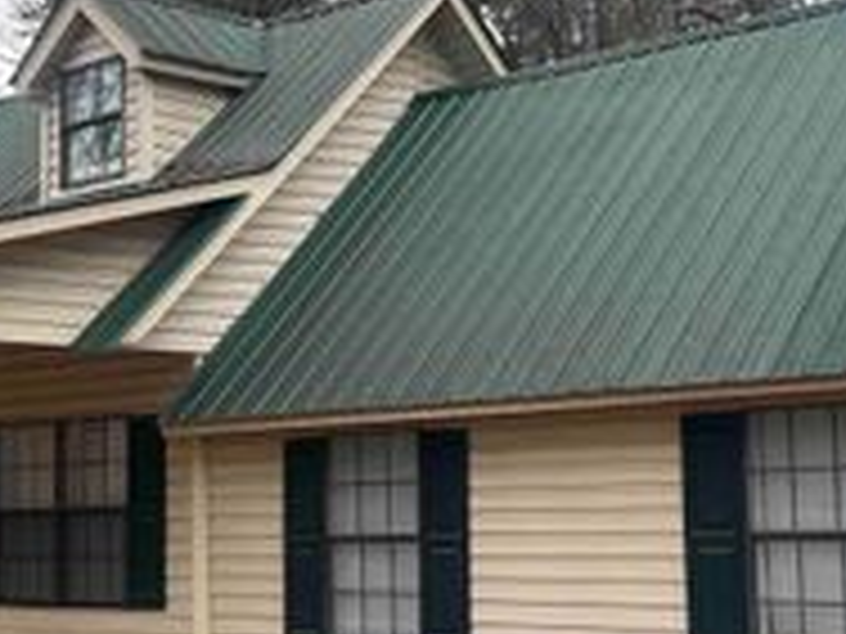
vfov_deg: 21.3
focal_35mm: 69
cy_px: 321
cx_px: 598
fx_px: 1686
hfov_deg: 27.9
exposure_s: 1/427
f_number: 1.5
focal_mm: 5.7
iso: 50
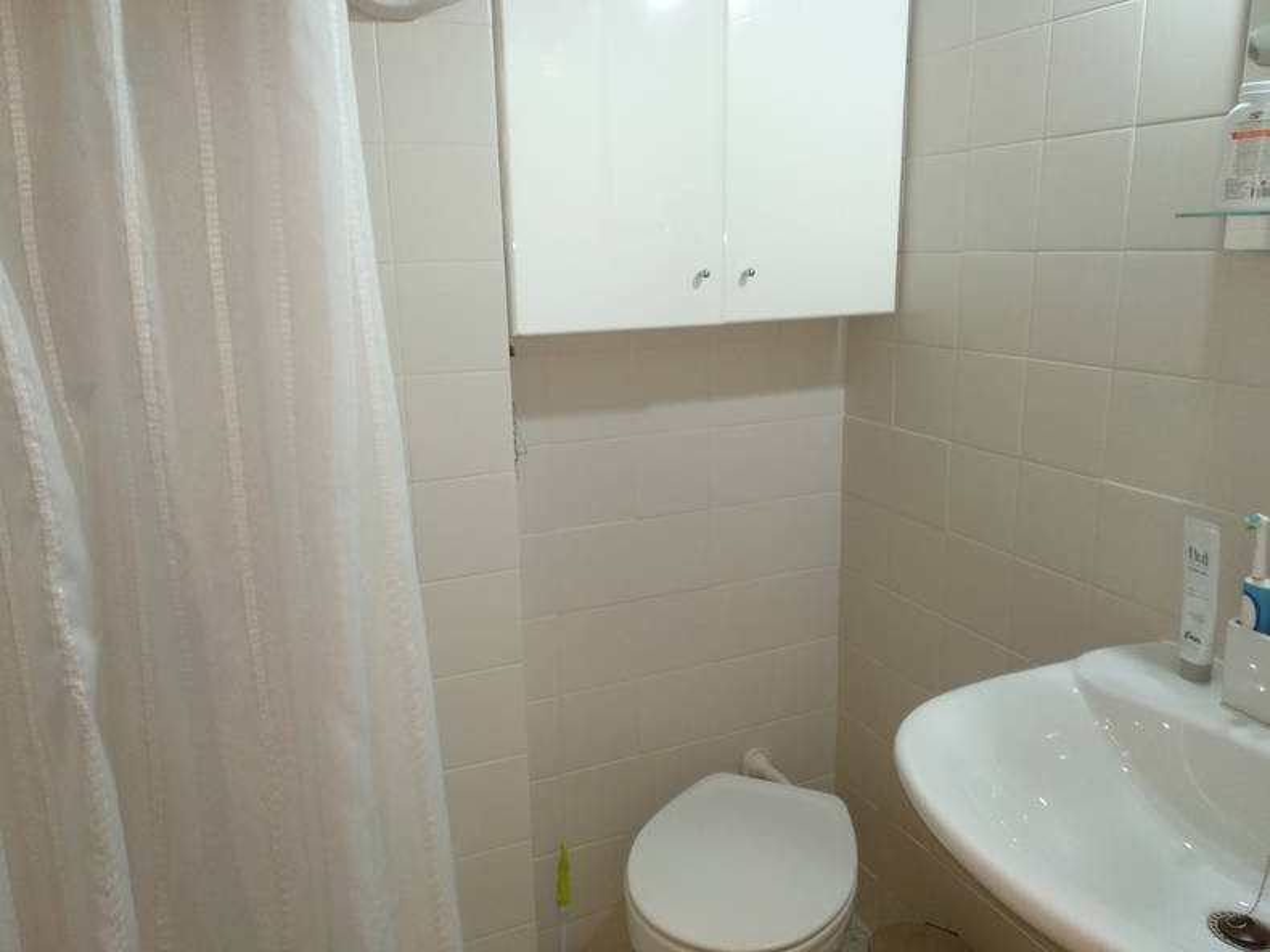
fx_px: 954
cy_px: 476
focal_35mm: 26
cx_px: 635
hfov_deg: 67.3
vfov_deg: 53.0
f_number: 2.2
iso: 400
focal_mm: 3.81
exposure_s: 1/50
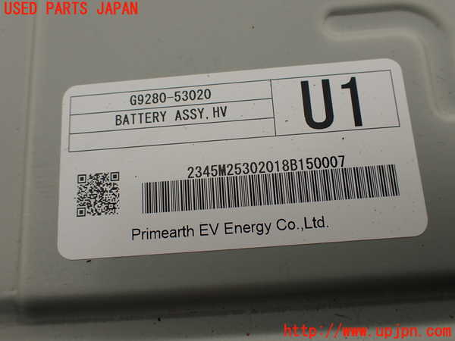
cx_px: 228
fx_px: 394
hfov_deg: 60.0
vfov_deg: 46.8
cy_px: 170
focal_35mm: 30
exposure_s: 1/125
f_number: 9
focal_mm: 5.4
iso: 100
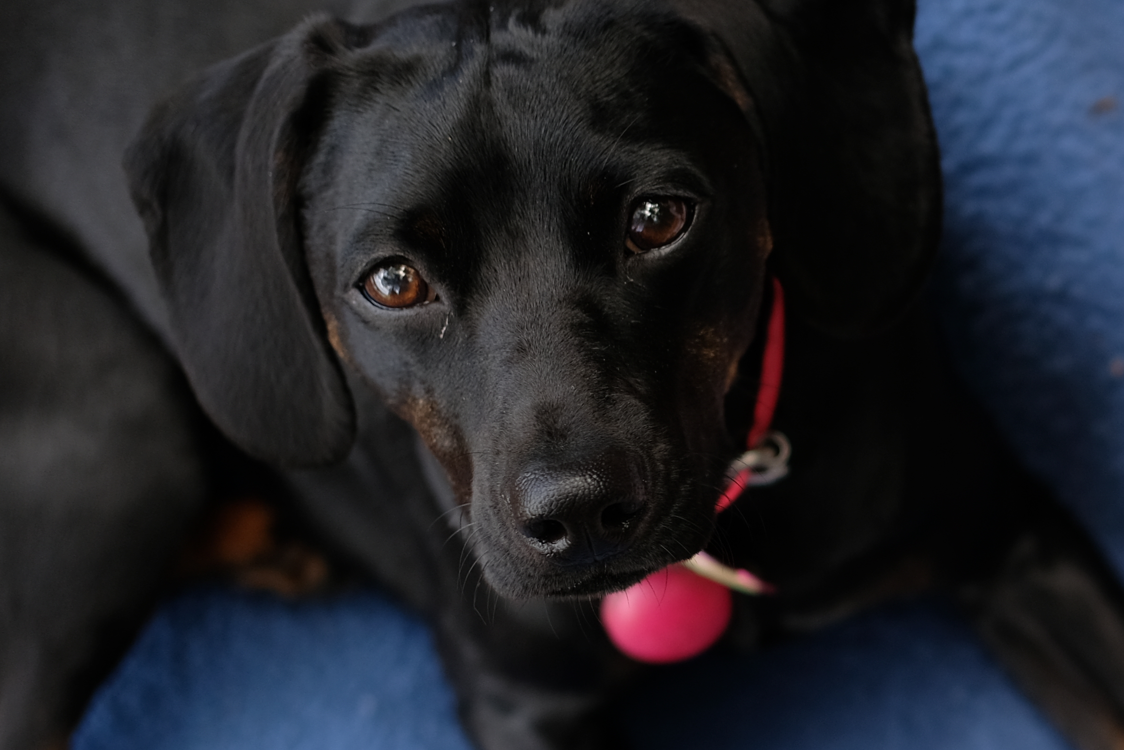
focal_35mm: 133
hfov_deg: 15.1
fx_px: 4152
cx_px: 1205
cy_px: 712
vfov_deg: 10.2
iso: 200
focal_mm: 35
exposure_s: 1/400
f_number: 2
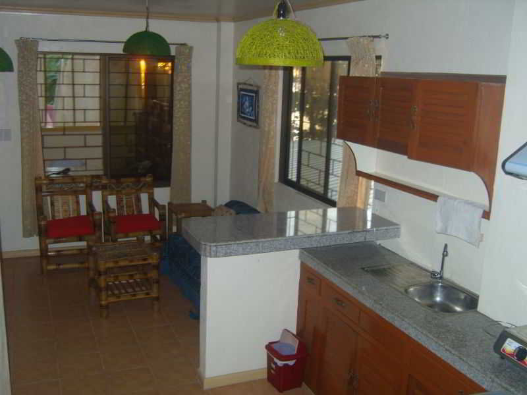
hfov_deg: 52.6
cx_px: 264
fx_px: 533
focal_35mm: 35
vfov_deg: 40.7
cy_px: 198
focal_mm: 7.4
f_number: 2.8
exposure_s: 1/30
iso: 105
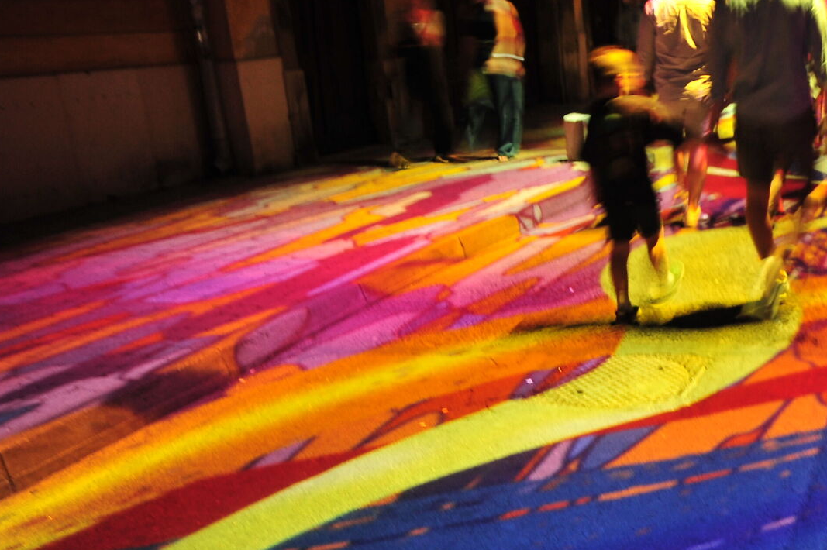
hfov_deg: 38.8
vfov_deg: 29.8
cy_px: 298
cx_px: 820
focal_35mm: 45
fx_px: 1033
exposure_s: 1/3
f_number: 4.5
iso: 800
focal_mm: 20
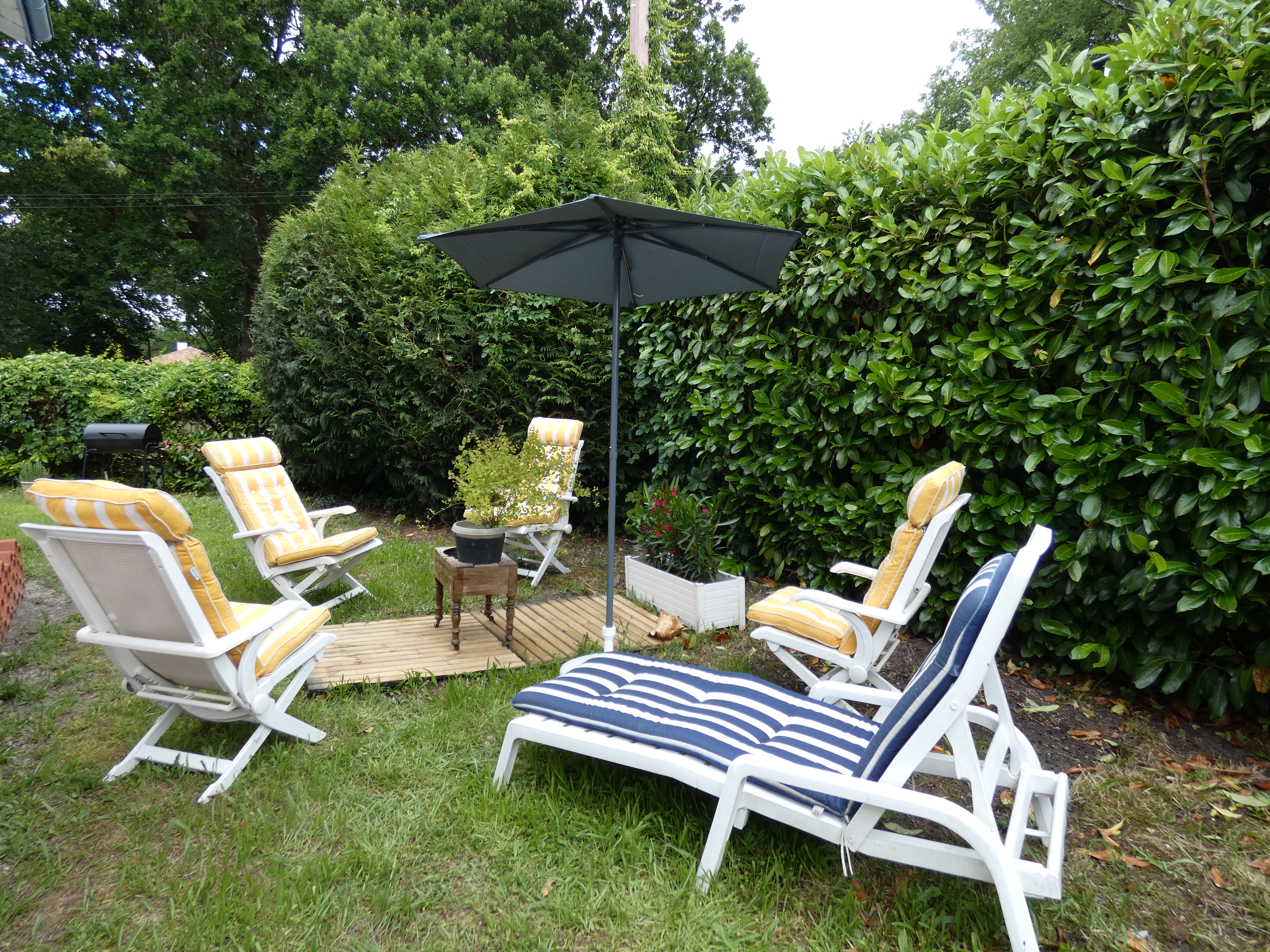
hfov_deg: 81.7
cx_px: 635
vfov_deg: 66.0
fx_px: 734
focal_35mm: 20
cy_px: 476
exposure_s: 1/320
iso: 80
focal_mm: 3.6
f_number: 2.8
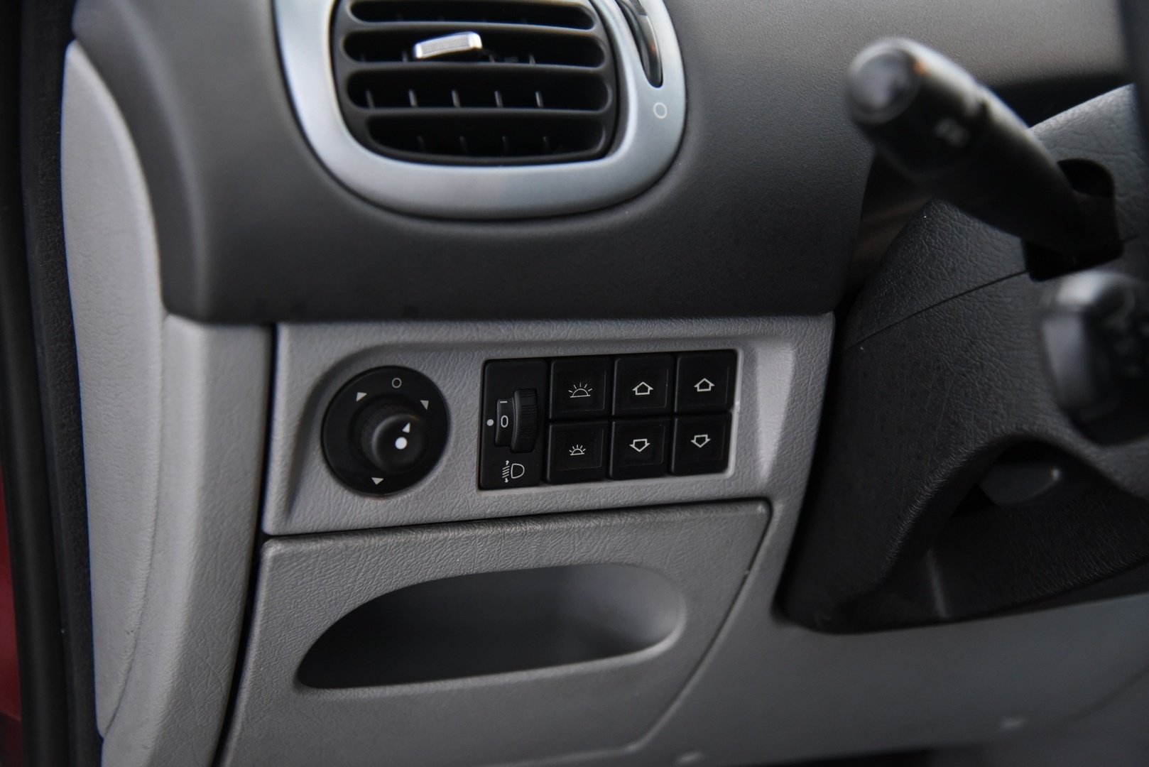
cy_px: 384
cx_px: 574
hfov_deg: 36.2
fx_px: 1756
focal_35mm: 55
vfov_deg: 24.6
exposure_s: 1/20
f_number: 4
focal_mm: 55
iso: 4000
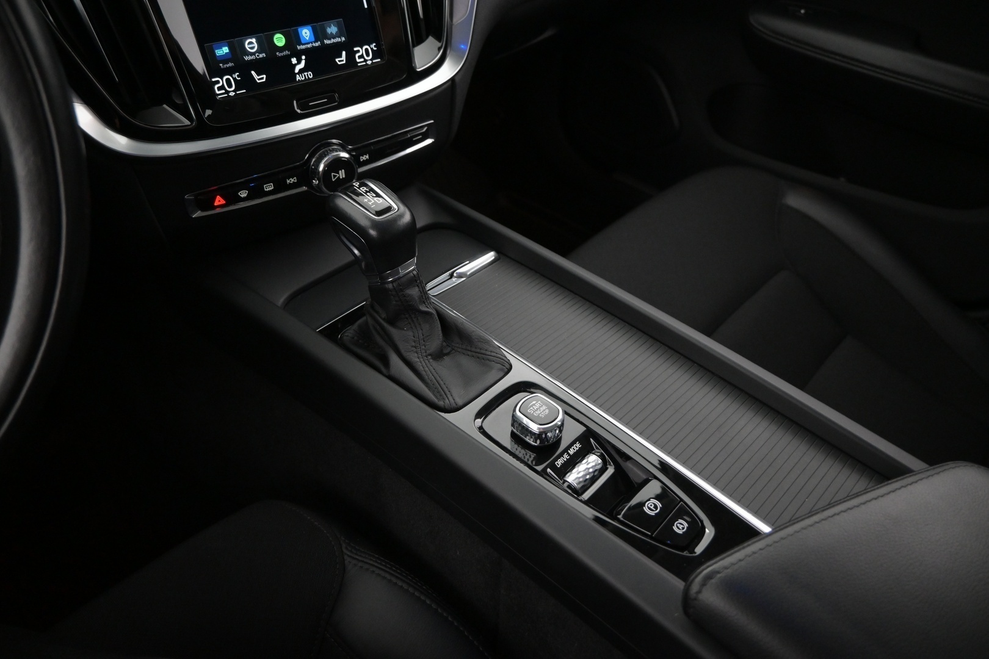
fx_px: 659
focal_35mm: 24
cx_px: 494
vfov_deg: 53.1
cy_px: 330
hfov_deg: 73.7
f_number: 3.5
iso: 2500
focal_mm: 16
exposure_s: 1/50
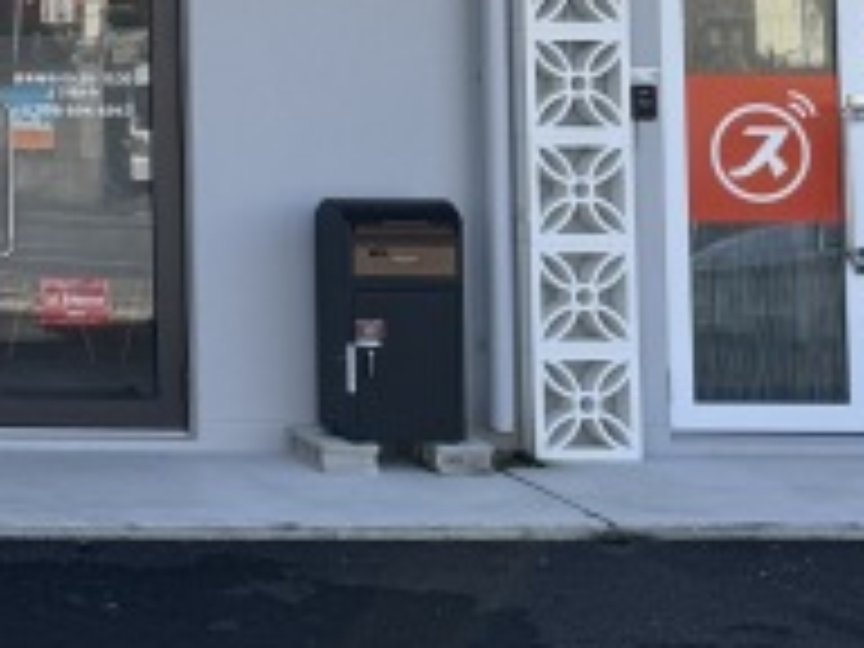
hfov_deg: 20.7
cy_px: -22
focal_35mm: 80
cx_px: -441
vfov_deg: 17.9
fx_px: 1997
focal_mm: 6.76
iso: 80
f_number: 1.78
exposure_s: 1/1818
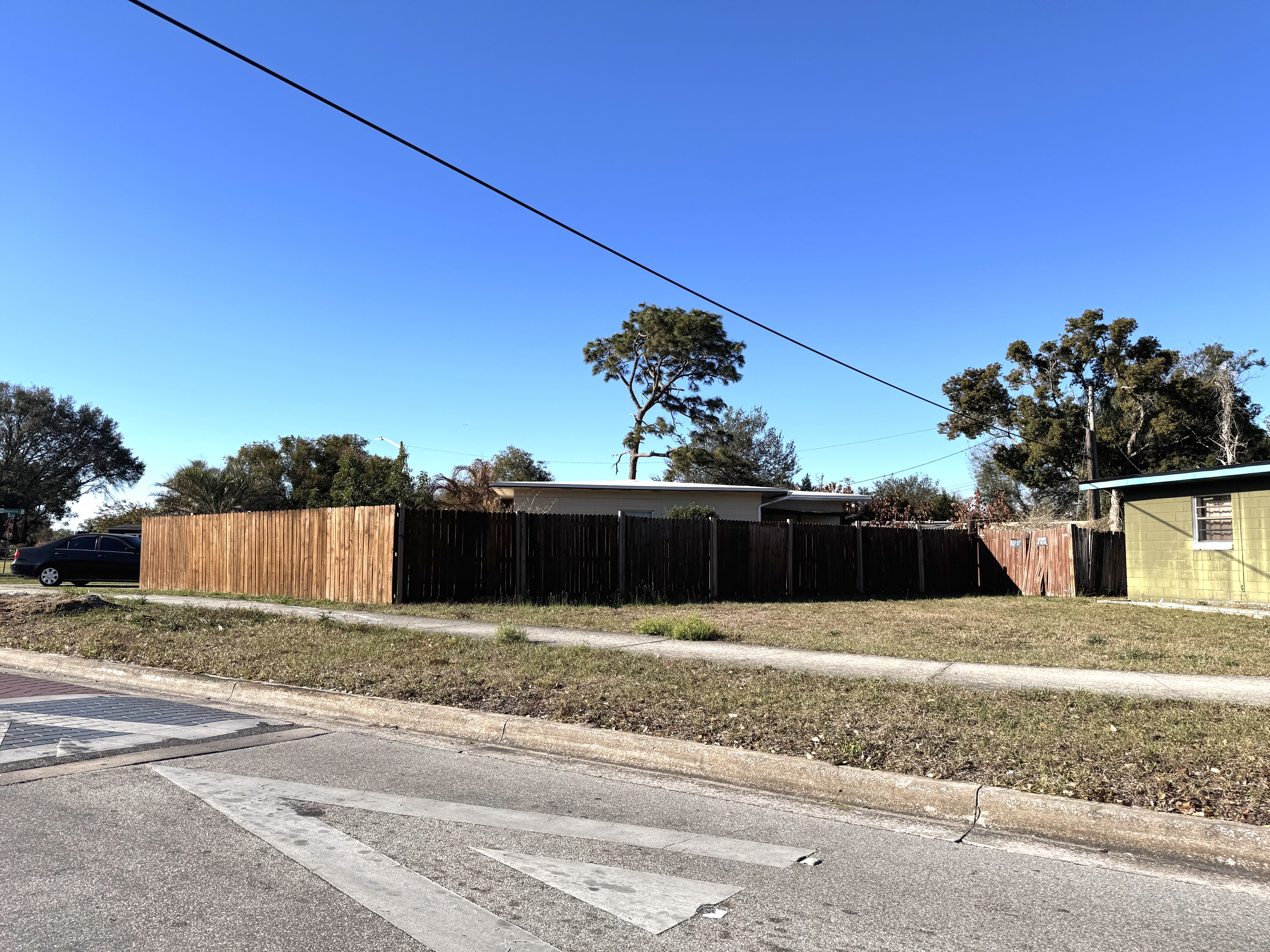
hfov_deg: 71.6
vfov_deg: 56.8
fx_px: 881
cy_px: 476
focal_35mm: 24
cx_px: 635
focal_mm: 6.76
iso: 80
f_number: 1.78
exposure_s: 1/4310
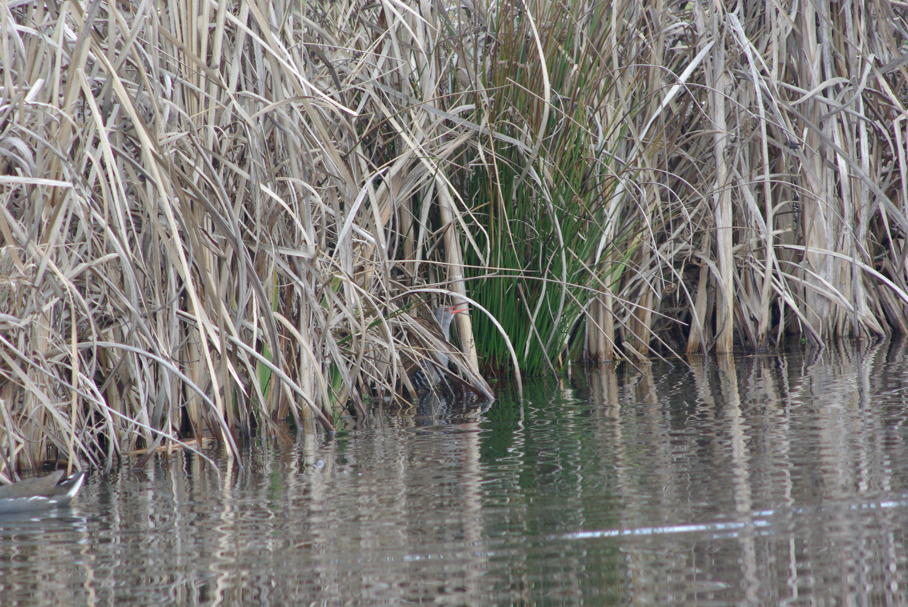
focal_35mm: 600
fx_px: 15150
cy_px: 304
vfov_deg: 2.3
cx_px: 454
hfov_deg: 3.4
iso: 800
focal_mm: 400
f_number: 8
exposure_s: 1/180
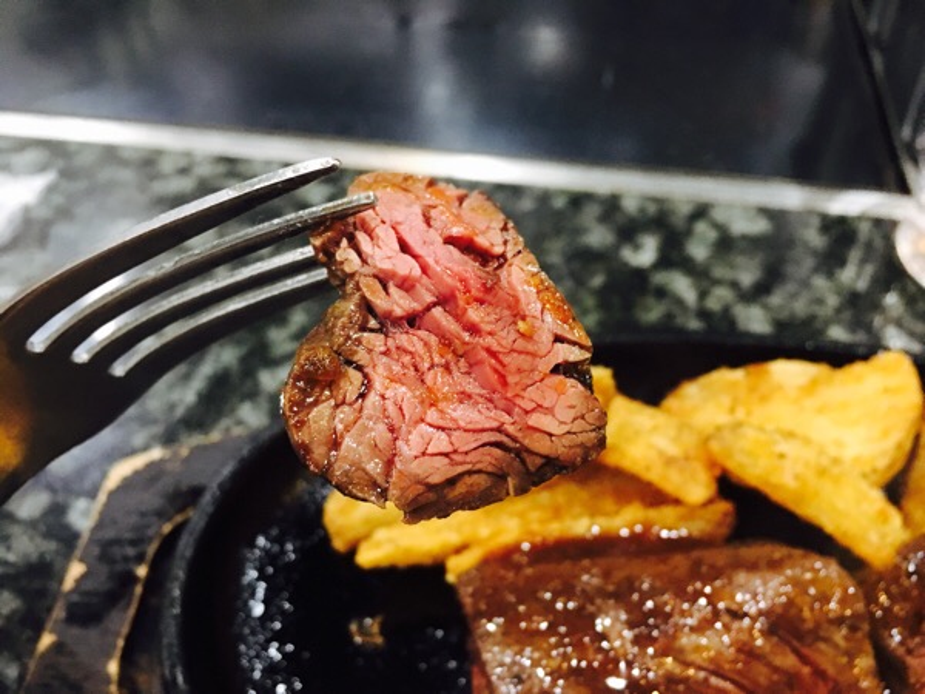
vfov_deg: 48.2
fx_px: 775
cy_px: 347
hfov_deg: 61.7
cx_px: 462
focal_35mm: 29
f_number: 2.2
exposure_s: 1/15
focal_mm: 4.15
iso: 250
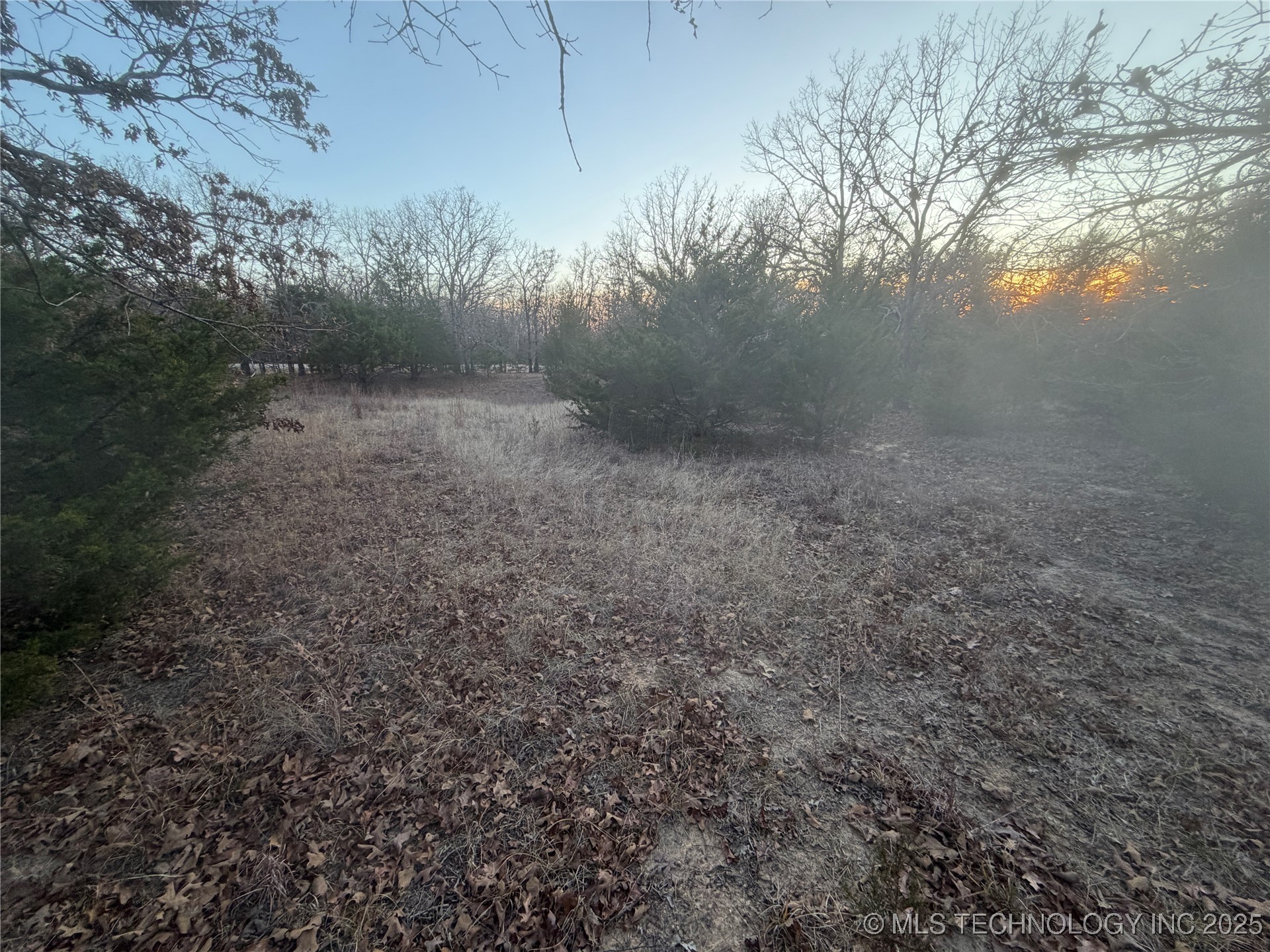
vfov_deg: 85.7
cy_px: 476
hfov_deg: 102.1
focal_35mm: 14
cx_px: 635
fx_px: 514
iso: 125
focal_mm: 2.22
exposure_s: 1/121
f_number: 2.2
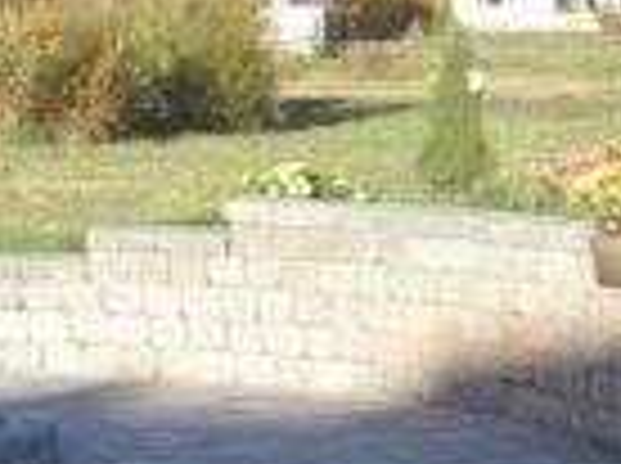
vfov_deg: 9.5
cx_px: 72
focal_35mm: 155
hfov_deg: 12.7
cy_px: 484
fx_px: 2776
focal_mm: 9.9
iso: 50
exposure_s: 1/200
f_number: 3.8
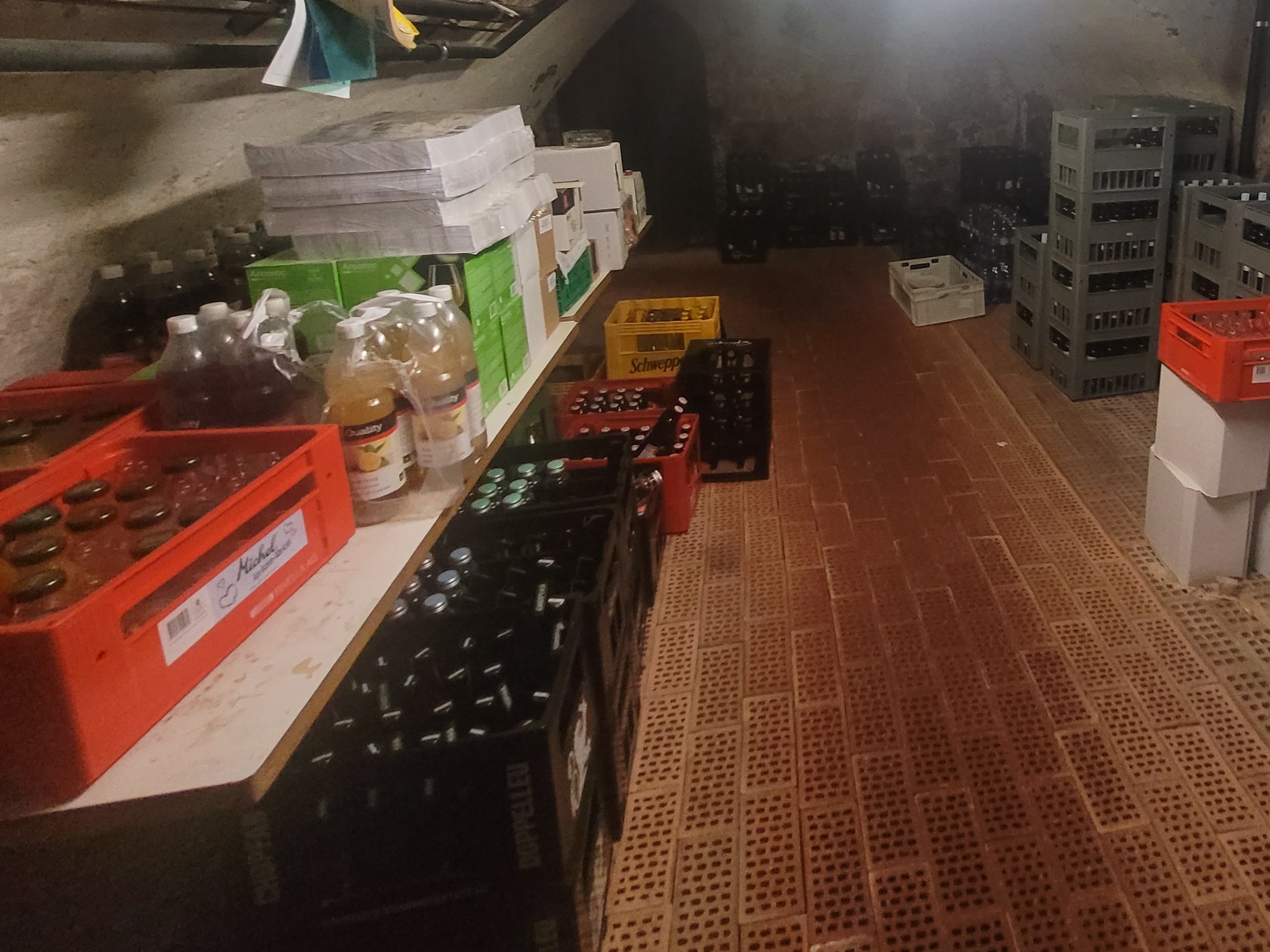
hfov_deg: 75.0
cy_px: 196
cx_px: 904
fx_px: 771
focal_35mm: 21
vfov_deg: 58.8
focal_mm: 1.74
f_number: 2.2
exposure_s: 1/33
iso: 500
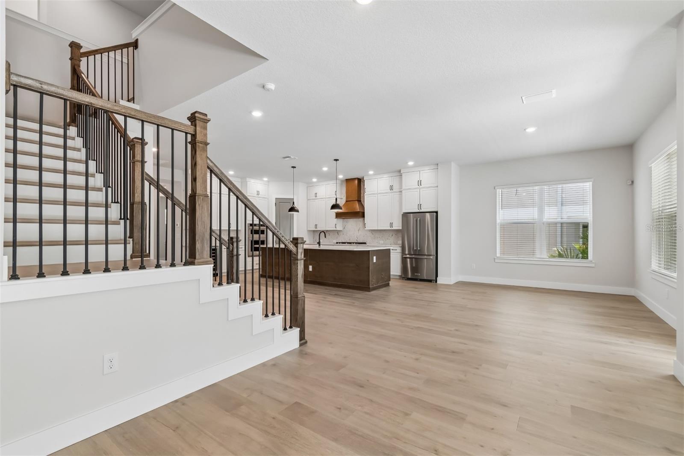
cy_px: 228
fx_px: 285
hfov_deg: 100.4
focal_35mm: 15
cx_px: 342
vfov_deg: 77.3
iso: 100
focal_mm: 10
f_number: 7.1
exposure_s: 1/30
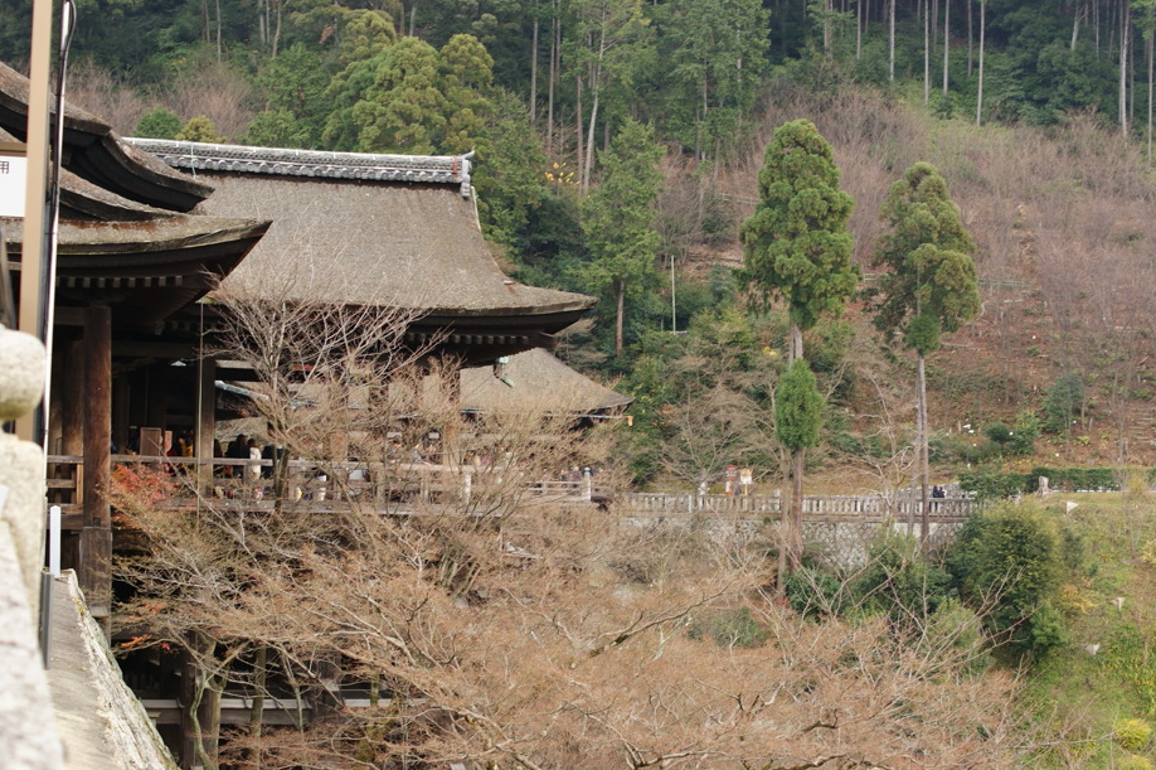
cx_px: 567
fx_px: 1879
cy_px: 422
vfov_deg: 23.1
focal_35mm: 59
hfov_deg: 34.2
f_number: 4
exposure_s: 1/60
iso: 100
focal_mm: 35
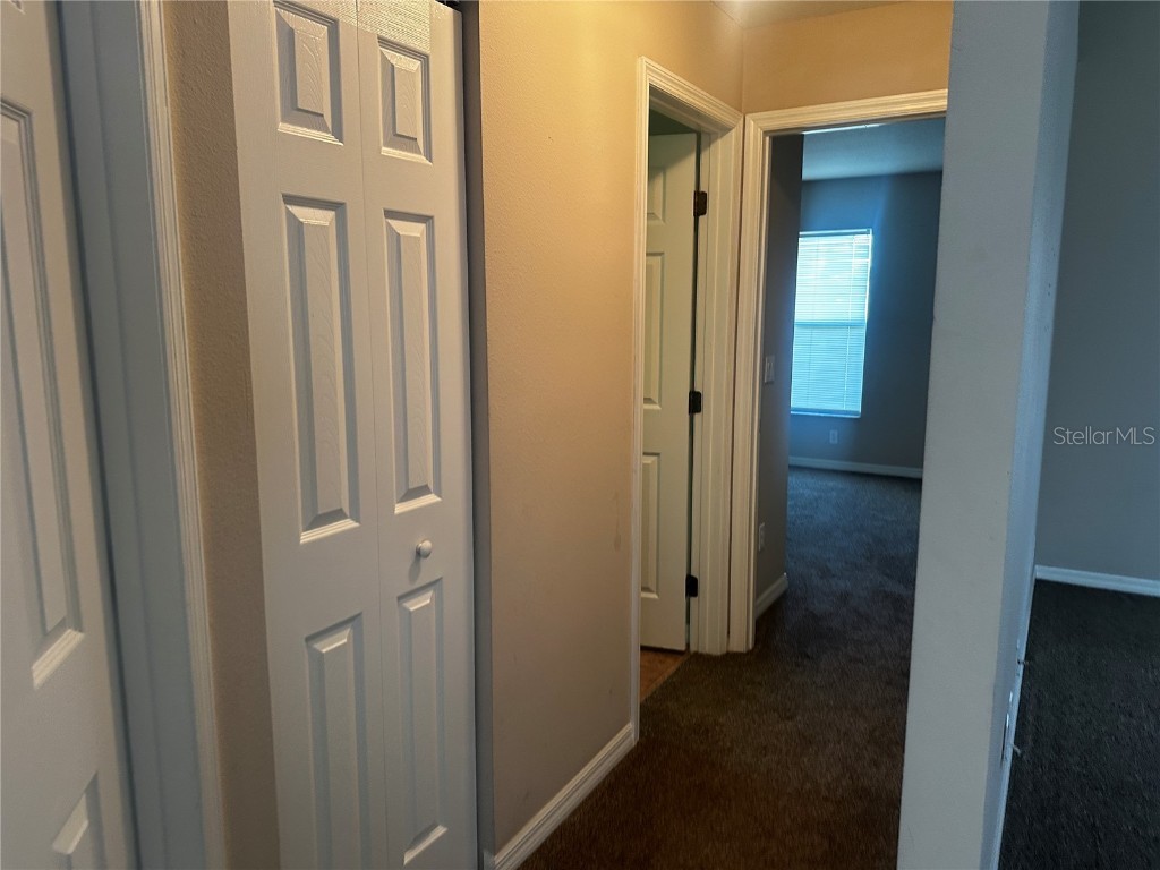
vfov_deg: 56.8
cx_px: 580
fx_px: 804
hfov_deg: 71.6
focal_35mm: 24
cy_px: 435
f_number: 1.78
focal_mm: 6.86
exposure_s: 1/60
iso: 200
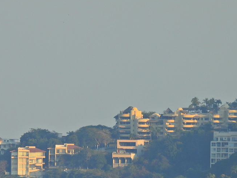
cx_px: 63
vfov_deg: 0.9
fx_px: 10818
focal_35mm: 1580
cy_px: 142
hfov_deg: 1.3
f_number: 5.6
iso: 100
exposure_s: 1/500
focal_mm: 143
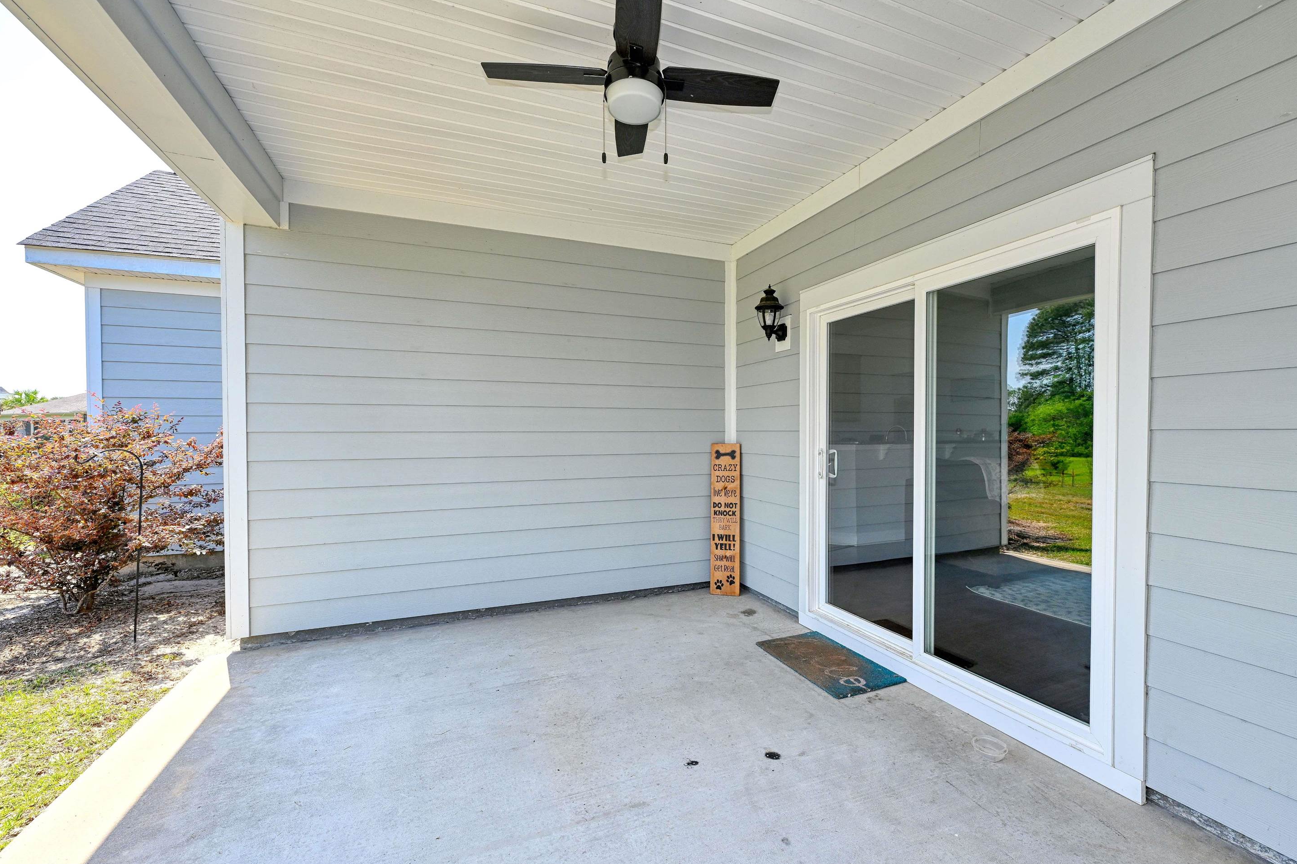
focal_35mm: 15
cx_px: 671
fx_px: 540
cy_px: 437
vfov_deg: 77.3
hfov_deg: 100.4
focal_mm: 14
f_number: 7.1
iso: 400
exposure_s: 1/400
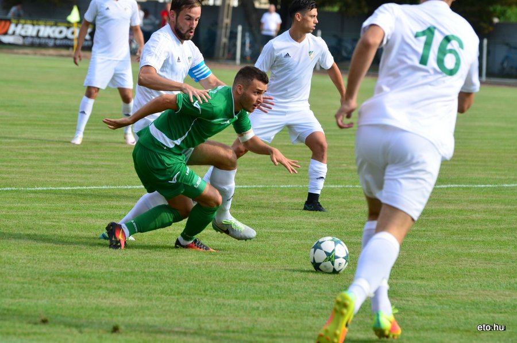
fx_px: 3547
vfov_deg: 5.5
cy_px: 172
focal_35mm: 248
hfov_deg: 8.3
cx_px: 258
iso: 640
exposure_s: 1/2000
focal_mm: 165
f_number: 5.6
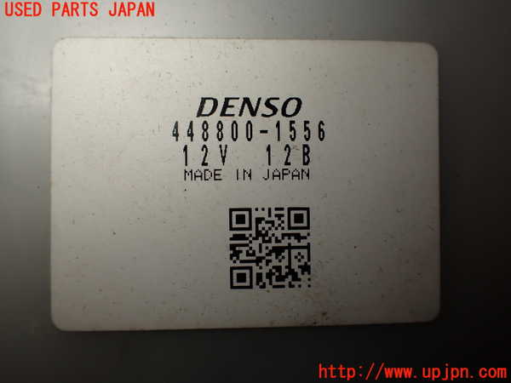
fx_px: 443
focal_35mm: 30
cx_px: 256
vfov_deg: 46.8
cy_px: 192
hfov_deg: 60.0
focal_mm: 5.4
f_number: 3.2
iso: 100
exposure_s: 1/250
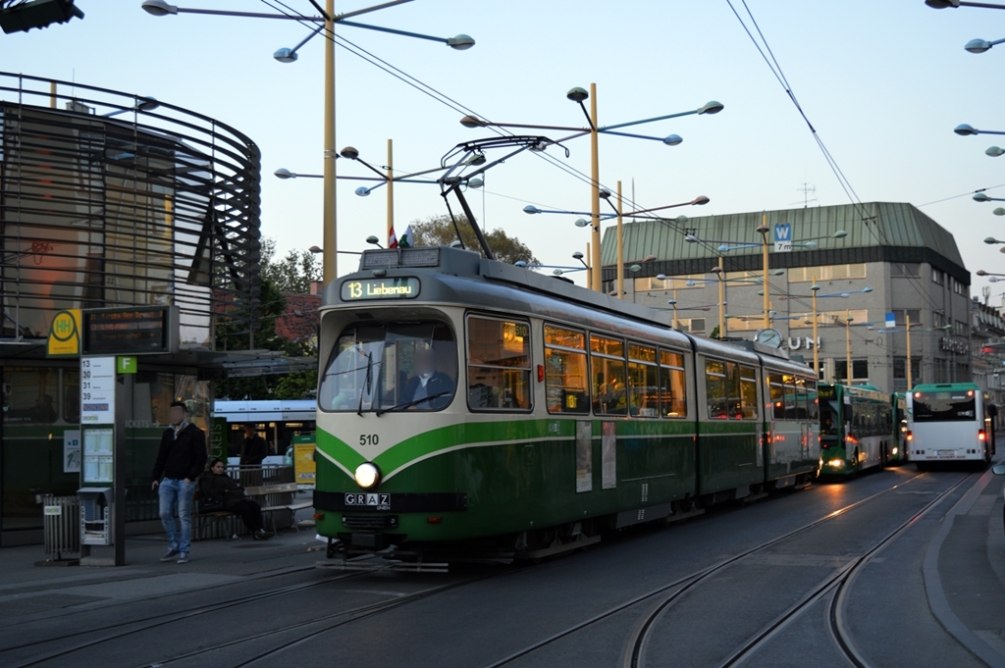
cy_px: 334
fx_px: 1255
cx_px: 502
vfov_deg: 29.8
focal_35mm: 45
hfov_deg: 43.6
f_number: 4.2
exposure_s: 1/25
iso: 400
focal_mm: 30
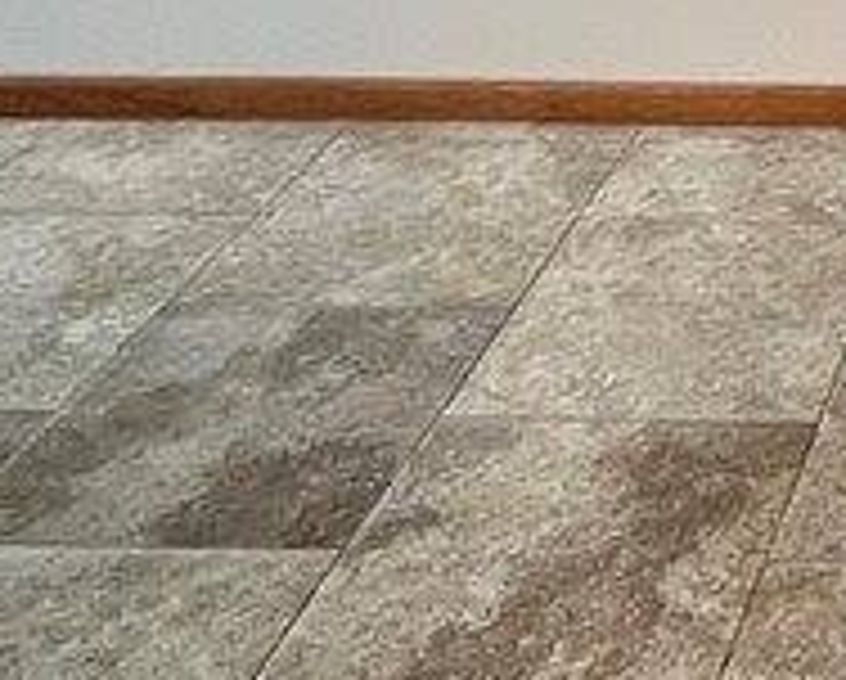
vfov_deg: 20.6
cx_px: 1264
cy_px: -158
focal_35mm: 69
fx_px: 1730
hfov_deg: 22.6
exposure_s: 1/60
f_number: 1.8
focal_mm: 1.57
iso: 320
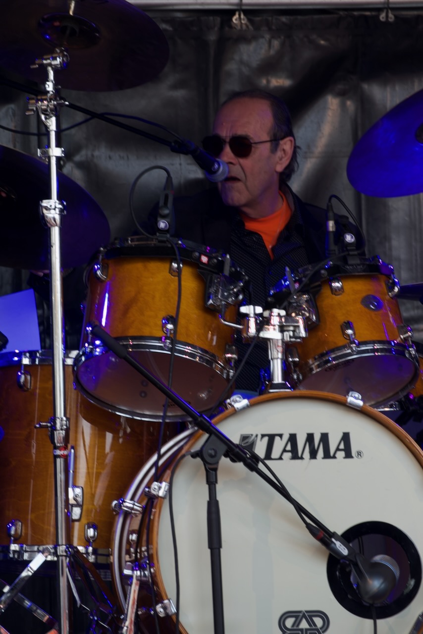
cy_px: 317
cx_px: 212
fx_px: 3769
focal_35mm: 214
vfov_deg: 9.6
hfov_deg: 6.4
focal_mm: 78.39
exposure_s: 1/80
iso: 100
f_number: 4
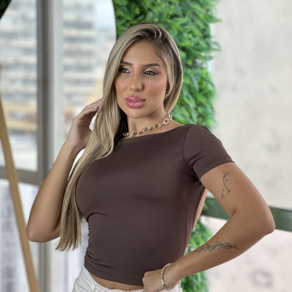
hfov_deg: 19.1
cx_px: 146
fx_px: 868
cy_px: 177
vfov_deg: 19.1
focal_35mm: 91
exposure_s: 1/120
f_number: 2.8
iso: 125
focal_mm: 9
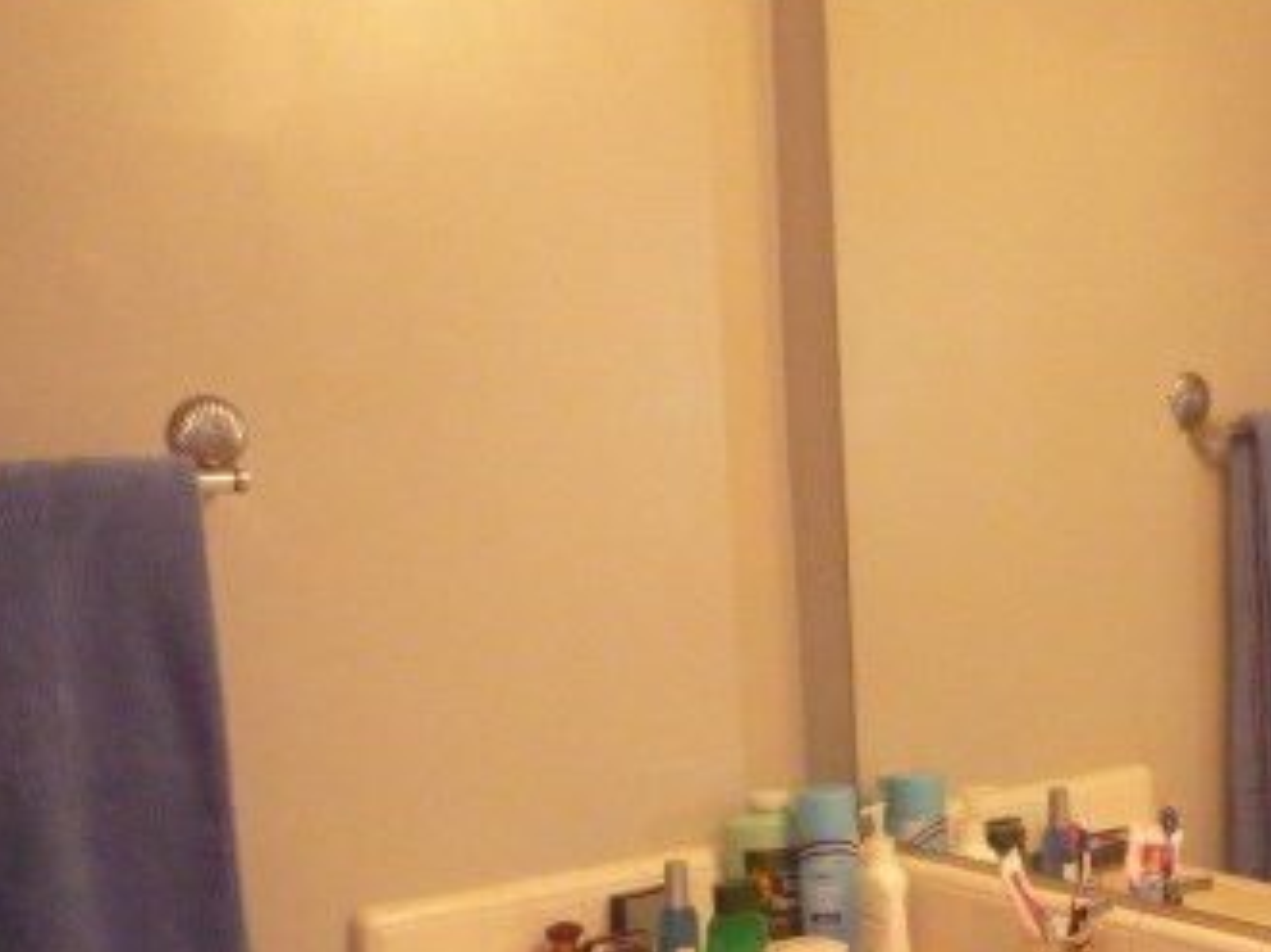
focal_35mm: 58
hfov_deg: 31.9
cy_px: 806
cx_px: 1094
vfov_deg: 24.7
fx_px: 2129
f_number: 3.3
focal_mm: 5.2
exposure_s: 1/100
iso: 800
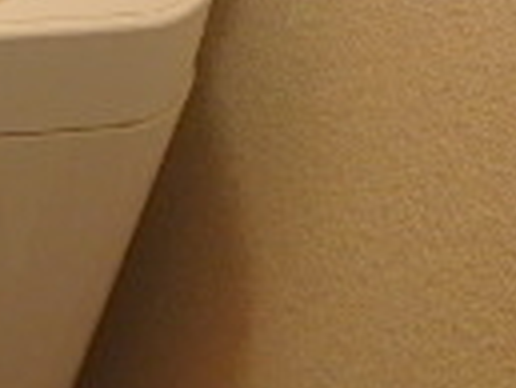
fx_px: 1552
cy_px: 100
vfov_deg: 14.2
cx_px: -368
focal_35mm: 104
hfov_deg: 16.3
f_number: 3.5
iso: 400
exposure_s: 1/30
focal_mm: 3.7
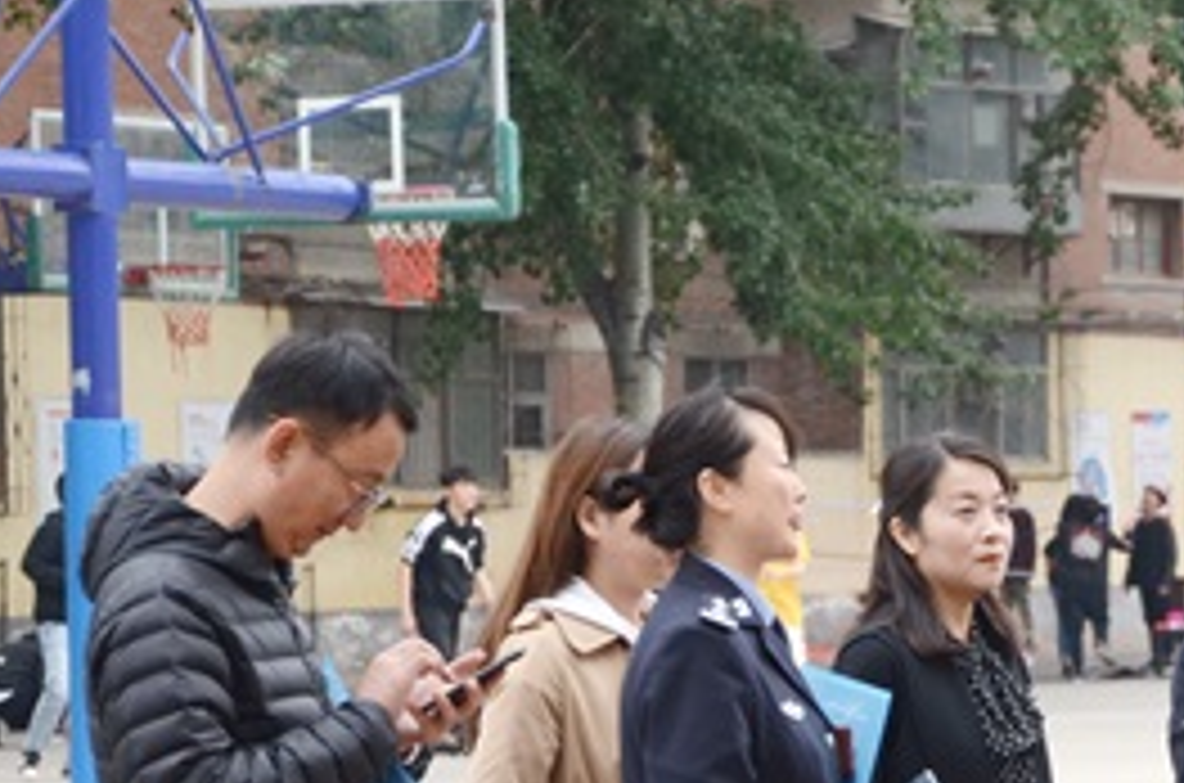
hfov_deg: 9.1
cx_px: 1234
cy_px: 772
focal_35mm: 226
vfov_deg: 6.0
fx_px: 7415
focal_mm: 66
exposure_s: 1/125
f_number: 5.3
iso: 250
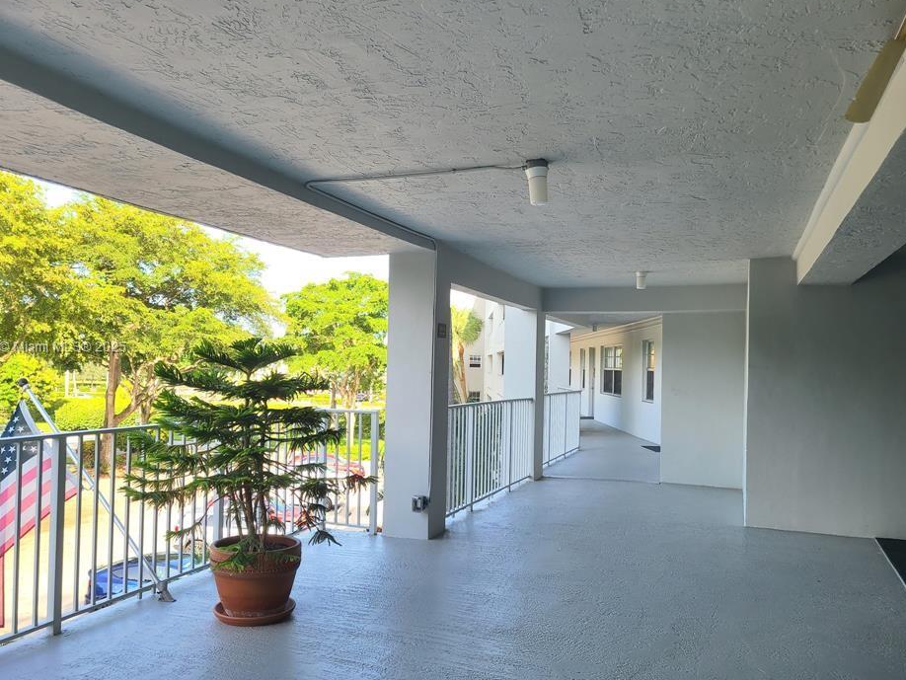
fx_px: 759
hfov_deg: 61.6
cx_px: 426
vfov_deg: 48.2
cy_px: 348
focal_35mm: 29
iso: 40
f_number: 1.8
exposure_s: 1/144
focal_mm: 5.4
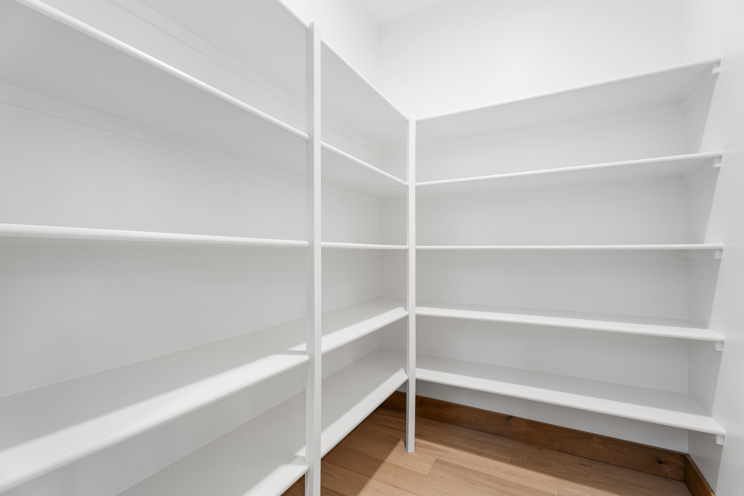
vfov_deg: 73.7
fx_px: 331
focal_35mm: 16
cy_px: 248
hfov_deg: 96.7
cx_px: 372
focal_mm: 16
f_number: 7.1
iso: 100
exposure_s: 1/2
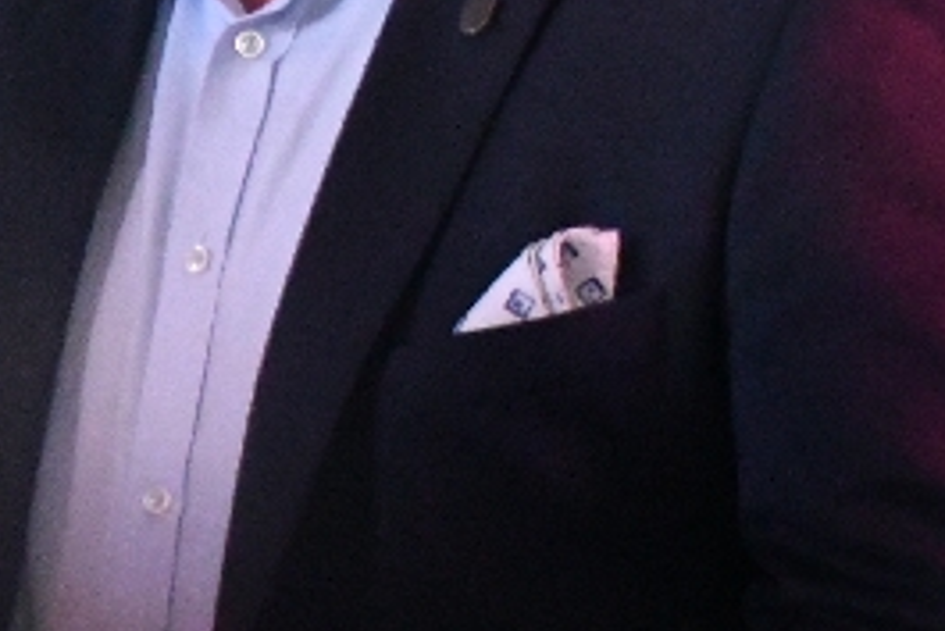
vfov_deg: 8.9
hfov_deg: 13.0
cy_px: 253
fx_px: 4045
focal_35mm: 154
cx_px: -139
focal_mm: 23
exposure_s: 1/320
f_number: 3.8
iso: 5600
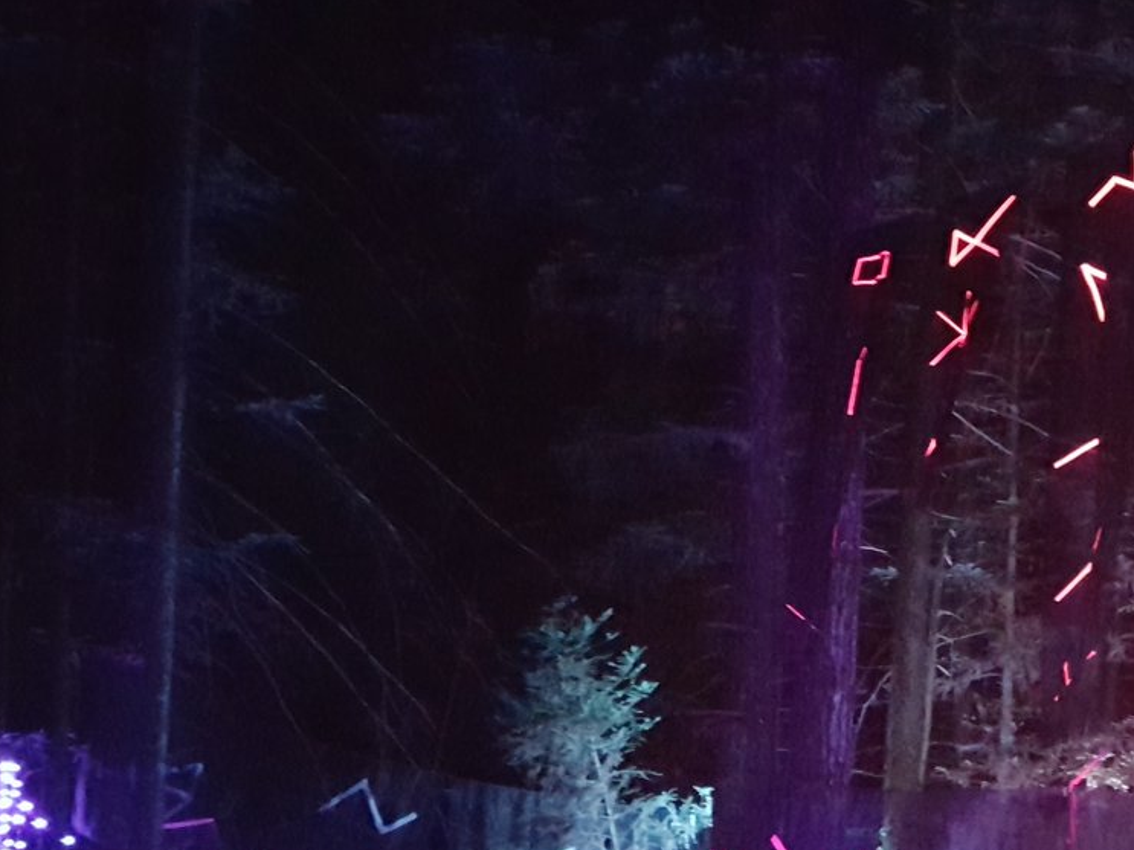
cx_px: 820
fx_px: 1834
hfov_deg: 33.8
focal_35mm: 56
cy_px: 885
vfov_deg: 24.7
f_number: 1.7
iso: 1250
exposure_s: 1/4
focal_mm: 4.2
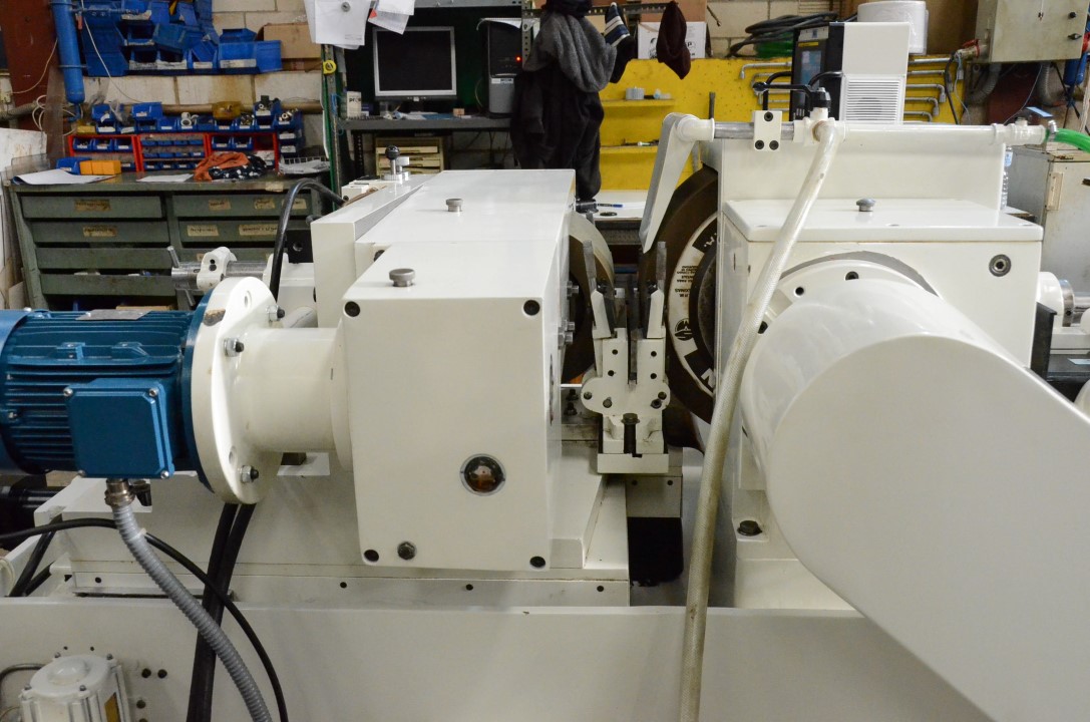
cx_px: 545
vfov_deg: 39.8
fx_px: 997
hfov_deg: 57.3
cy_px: 361
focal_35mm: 33
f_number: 6.3
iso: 6400
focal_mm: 22
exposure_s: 1/160
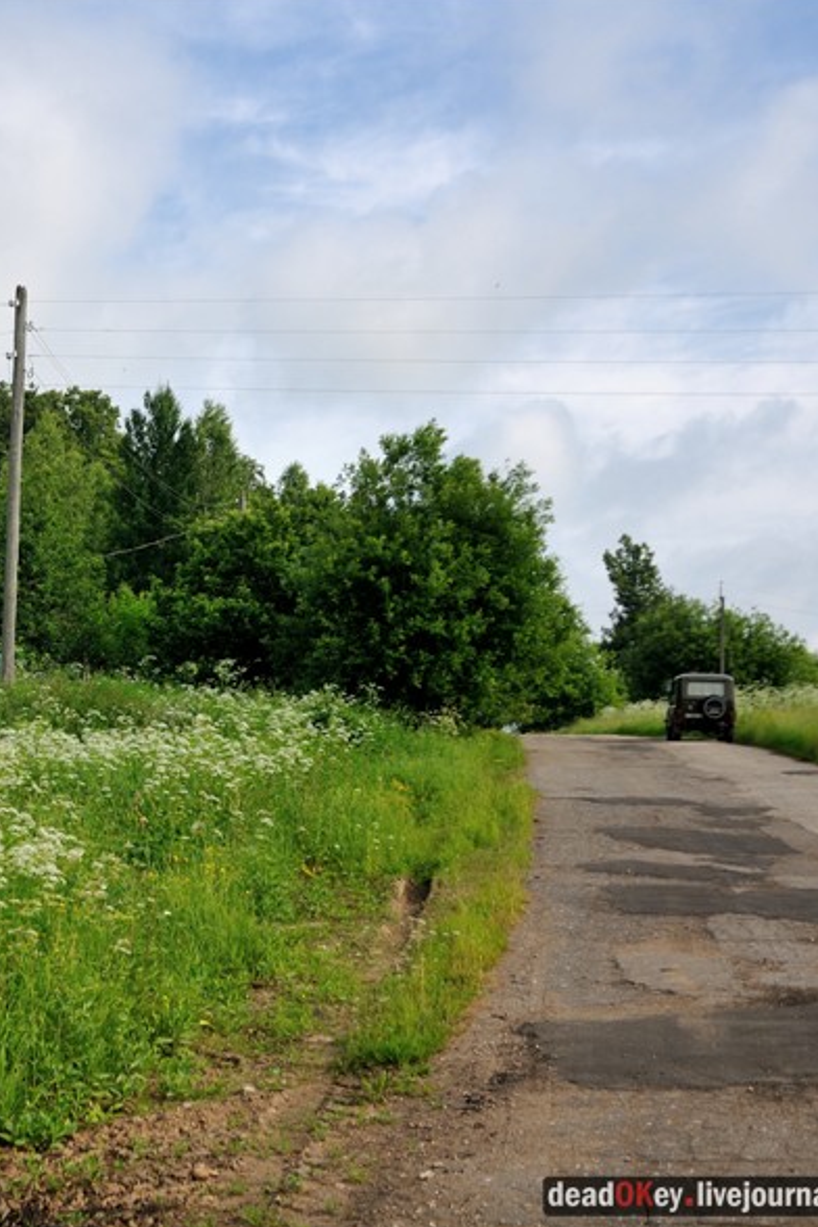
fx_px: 1874
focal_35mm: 55
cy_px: 612
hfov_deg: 23.5
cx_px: -6
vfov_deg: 36.2
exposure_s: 1/500
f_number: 4.5
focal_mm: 24
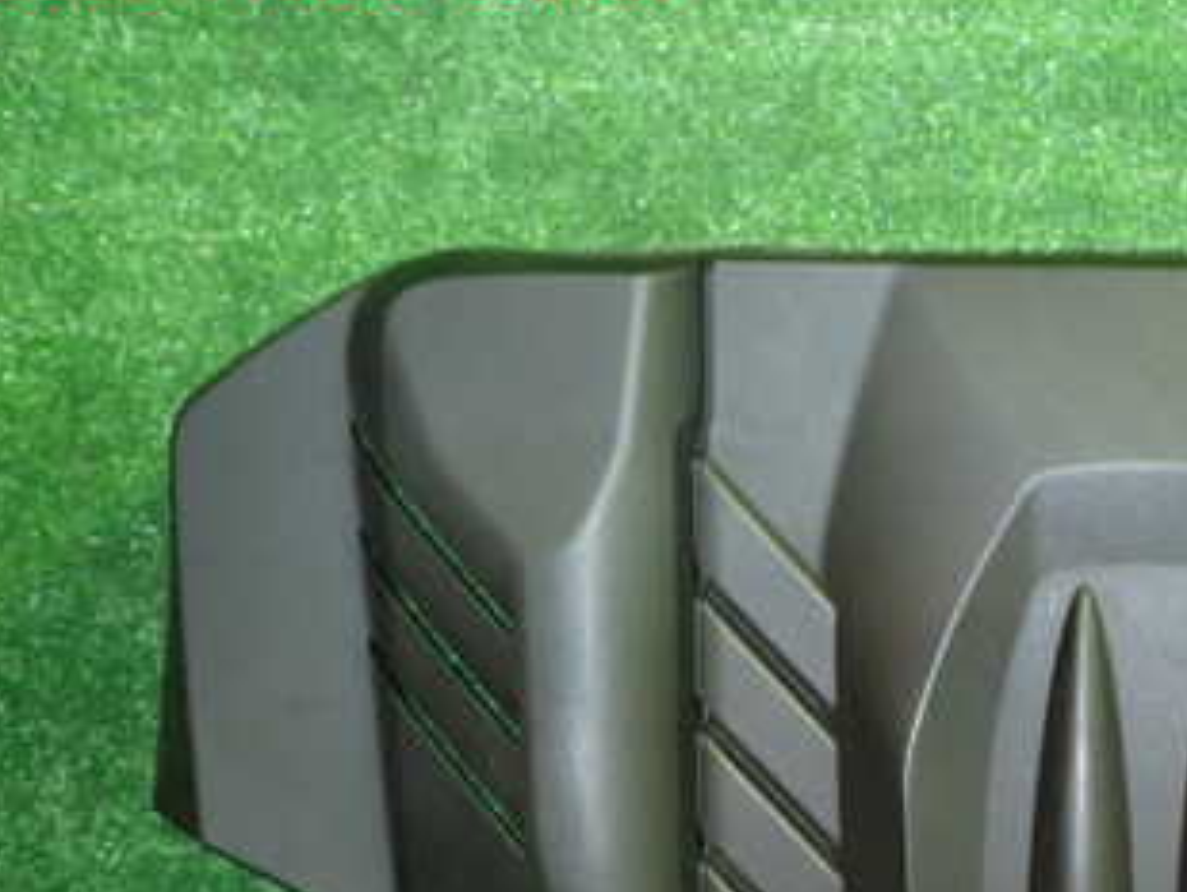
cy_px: 785
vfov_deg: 24.6
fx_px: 1990
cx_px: 1122
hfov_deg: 31.3
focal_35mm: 58
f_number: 2.3
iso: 250
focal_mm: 5.4
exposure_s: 1/30
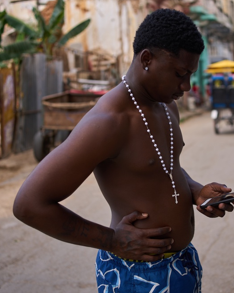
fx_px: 442
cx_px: 157
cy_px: 147
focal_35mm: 51
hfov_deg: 29.5
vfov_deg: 36.7
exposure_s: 1/800
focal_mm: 35
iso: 100
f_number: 2
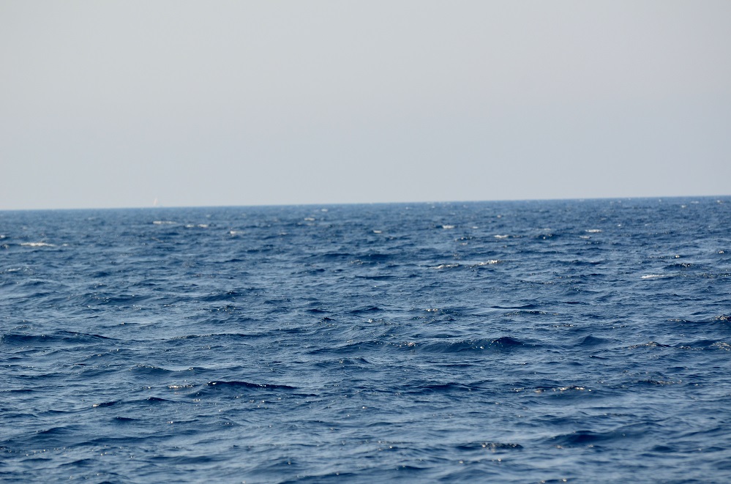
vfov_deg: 4.9
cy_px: 242
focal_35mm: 278
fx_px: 5621
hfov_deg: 7.4
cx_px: 366
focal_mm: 185
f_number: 5.6
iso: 400
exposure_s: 1/2000
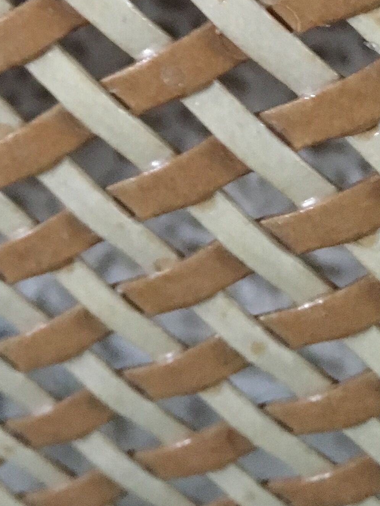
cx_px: -27
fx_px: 1288
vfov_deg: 20.1
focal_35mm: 88
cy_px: -179
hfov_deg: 16.3
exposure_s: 1/17
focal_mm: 4.15
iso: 400
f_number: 2.2
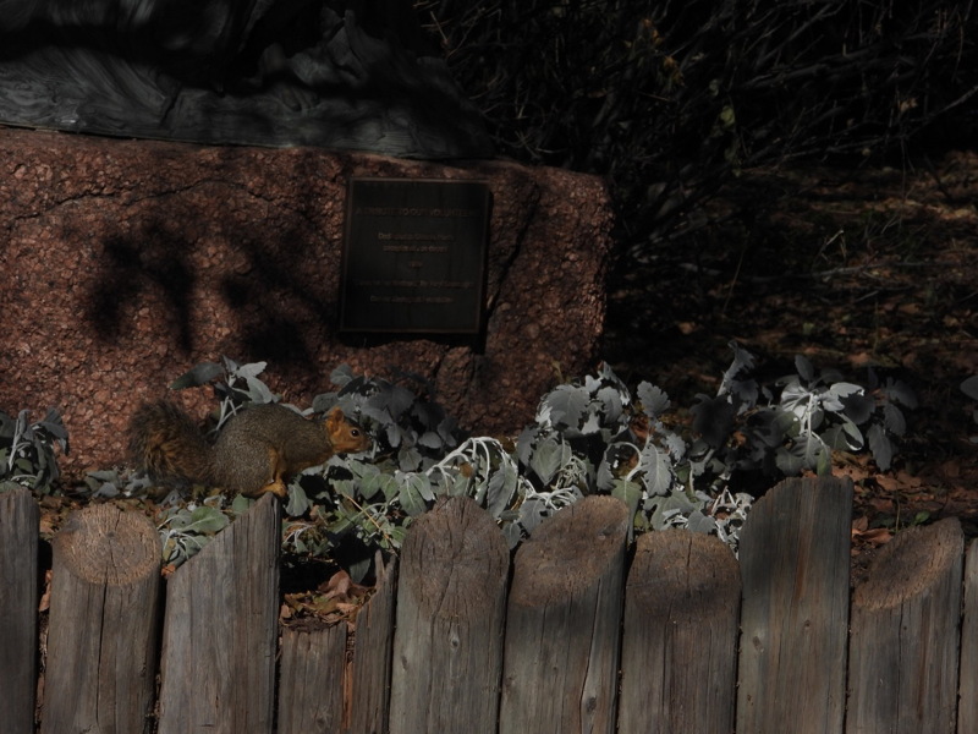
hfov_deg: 7.8
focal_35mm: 255
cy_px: 367
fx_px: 7204
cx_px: 489
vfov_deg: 5.8
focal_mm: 45.8
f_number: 5
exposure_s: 1/1600
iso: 100
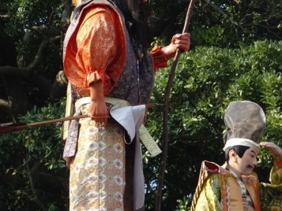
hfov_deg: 4.4
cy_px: 89
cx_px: 121
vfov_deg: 3.3
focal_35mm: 455
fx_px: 3708
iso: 100
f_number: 6.3
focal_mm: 55.52
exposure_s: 1/250
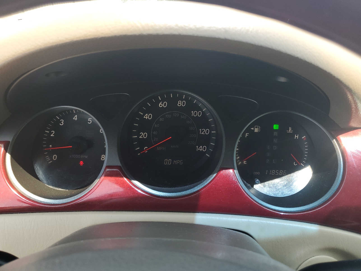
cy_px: 136
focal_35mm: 26
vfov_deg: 53.1
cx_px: 180
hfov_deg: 67.3
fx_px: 271
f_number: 1.5
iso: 50
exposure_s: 1/256
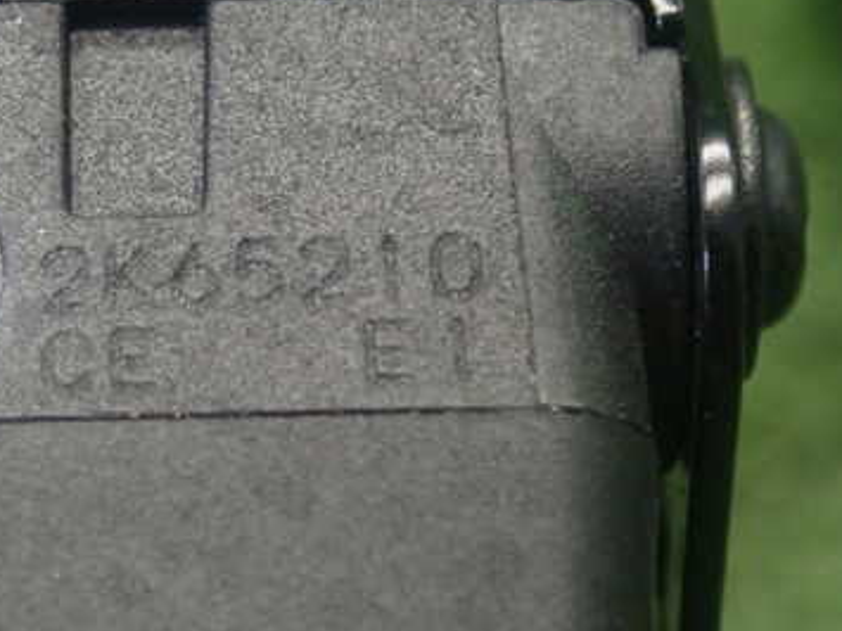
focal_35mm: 169
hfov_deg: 11.7
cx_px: 221
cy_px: 368
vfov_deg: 8.8
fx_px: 4109
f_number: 4.9
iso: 800
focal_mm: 18
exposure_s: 1/30
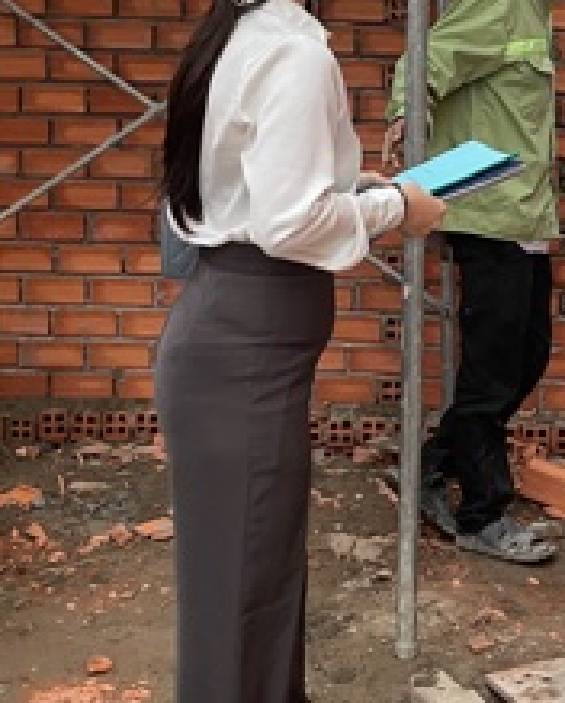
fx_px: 1542
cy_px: 74
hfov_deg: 20.3
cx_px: 526
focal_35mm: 74
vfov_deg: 24.9
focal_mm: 4.2
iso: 125
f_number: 1.6
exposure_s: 1/95
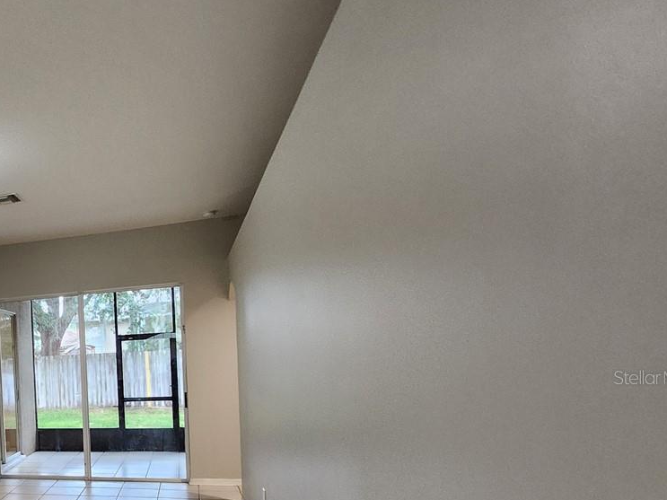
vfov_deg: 47.8
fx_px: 539
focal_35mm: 28
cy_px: 377
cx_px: -20
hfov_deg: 49.8
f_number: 2.2
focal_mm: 1.74
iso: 400
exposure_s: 1/40
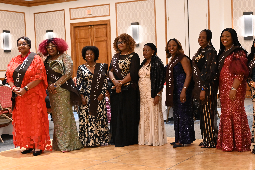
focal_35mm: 56
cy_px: 91
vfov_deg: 24.2
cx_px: 156
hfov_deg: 35.5
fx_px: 397
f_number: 2.8
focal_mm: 28
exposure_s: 1/125
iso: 3200
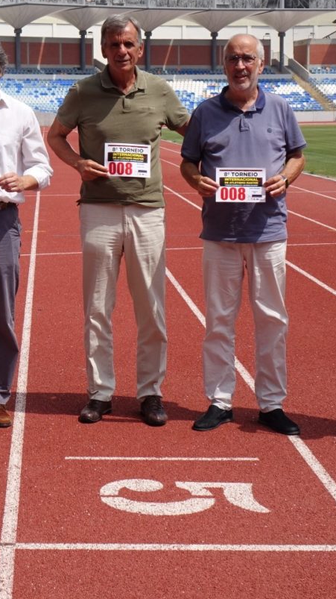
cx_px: 25
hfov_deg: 16.1
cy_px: 214
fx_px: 1173
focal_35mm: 74
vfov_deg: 28.5
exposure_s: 1/800
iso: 125
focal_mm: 12.83
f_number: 4.5
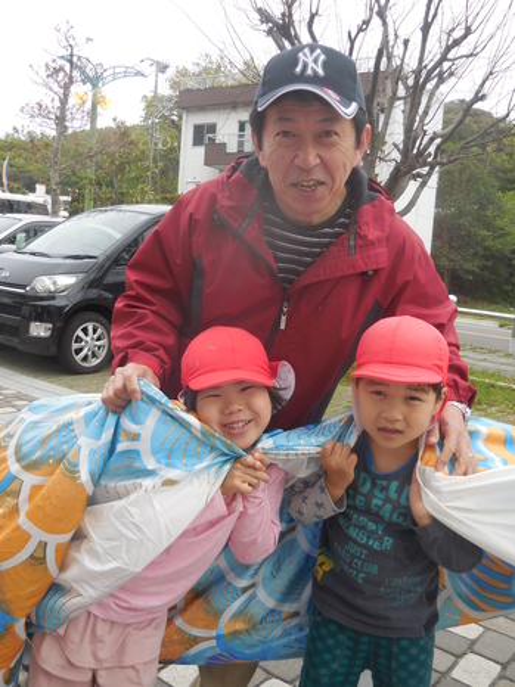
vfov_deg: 55.4
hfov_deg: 42.9
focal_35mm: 33
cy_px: 344
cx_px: 258
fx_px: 655
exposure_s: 1/320
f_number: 3.7
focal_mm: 5.9
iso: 125
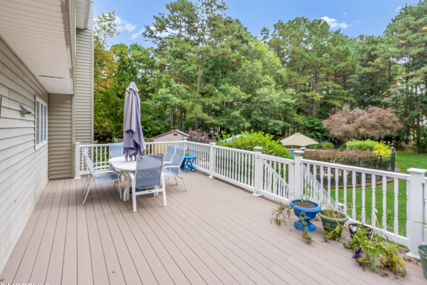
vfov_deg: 70.4
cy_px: 149
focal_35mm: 17
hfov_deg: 93.2
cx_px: 206
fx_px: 202
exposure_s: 1/15
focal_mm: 16
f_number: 22
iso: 640
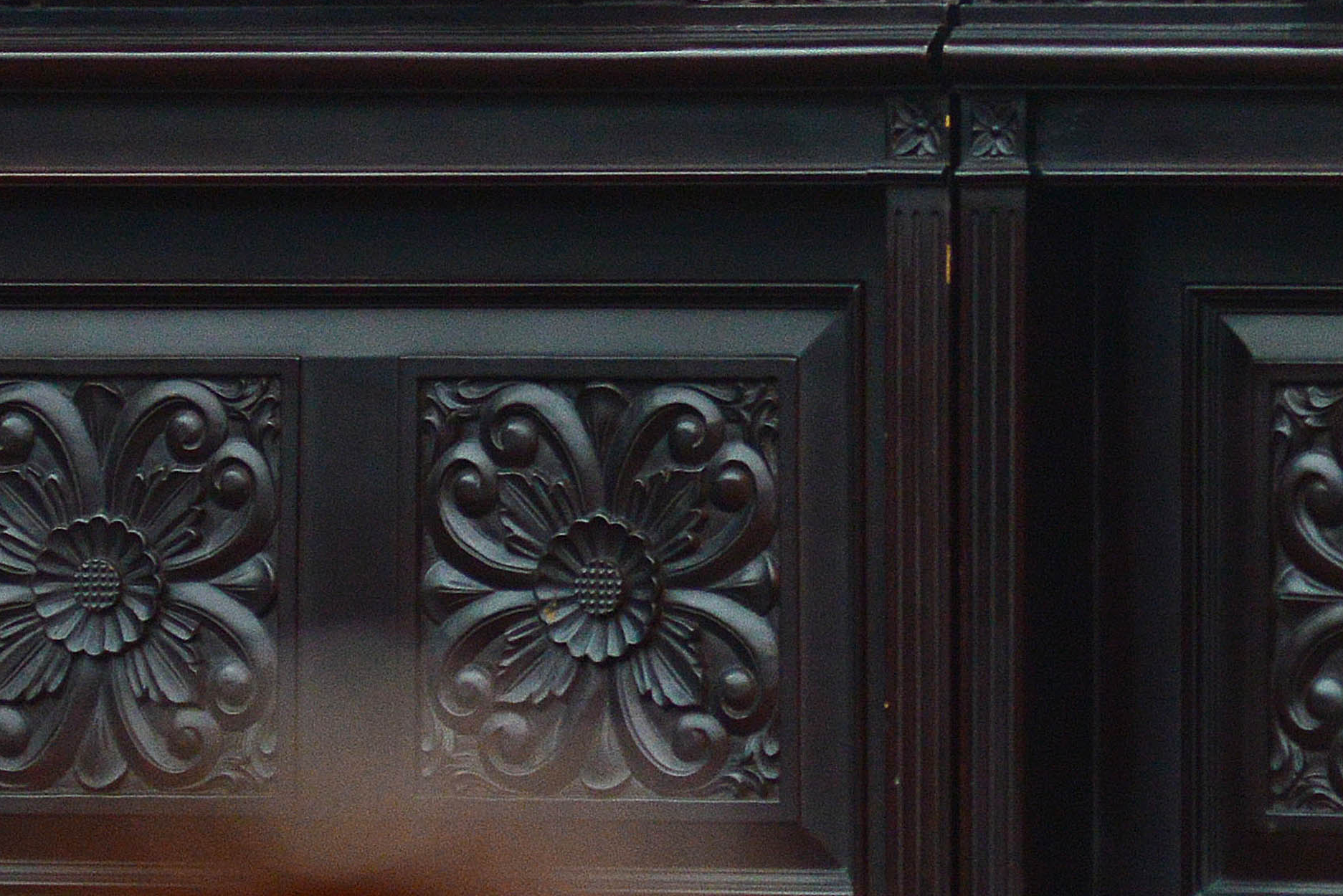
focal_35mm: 546
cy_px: 156
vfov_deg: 2.5
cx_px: 1106
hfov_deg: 3.8
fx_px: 20374
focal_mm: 170
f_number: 4
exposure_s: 1/125
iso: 2500
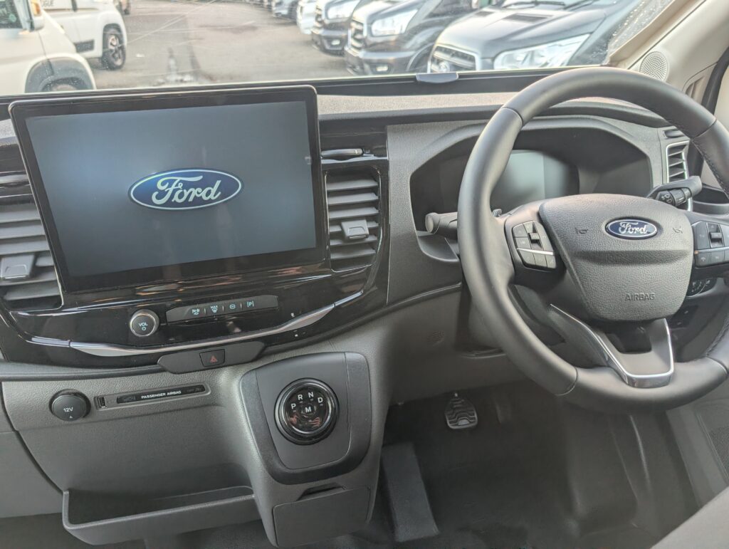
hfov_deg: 71.5
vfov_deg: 56.9
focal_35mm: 24
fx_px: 506
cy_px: 274
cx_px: 364
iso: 148
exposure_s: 1/188
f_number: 1.68
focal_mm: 6.9
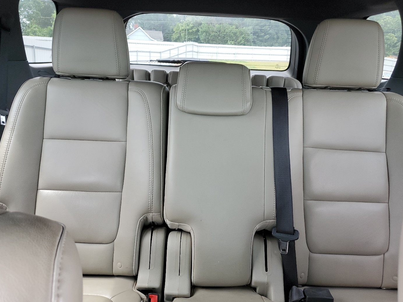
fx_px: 349
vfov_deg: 46.8
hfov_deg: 60.0
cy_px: 151
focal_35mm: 30
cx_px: 205
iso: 72
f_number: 1.5
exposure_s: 1/120
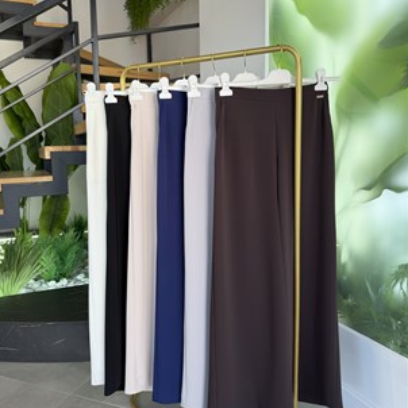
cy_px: 184
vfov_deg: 55.5
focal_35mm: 29
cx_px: 200
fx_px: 387
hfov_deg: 55.6
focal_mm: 6.76
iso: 64
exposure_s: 1/132
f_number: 1.78
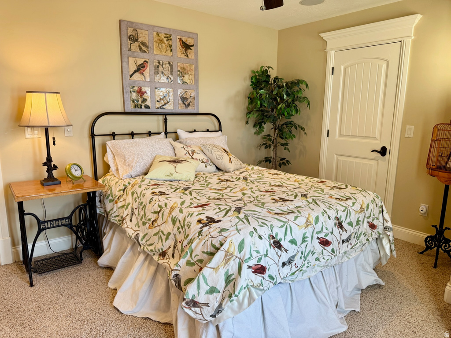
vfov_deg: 56.8
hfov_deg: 71.6
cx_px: 226
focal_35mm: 24
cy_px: 169
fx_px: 313
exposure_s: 1/120
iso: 100
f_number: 1.78
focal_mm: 6.76
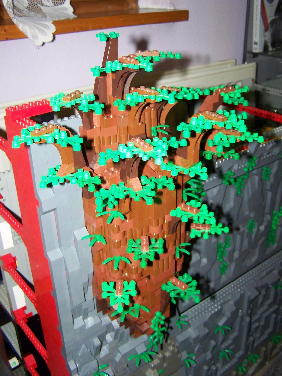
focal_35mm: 38
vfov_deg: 49.0
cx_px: 141
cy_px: 188
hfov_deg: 37.7
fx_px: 413
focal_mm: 6.3
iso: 200
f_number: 2.8
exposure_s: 1/30
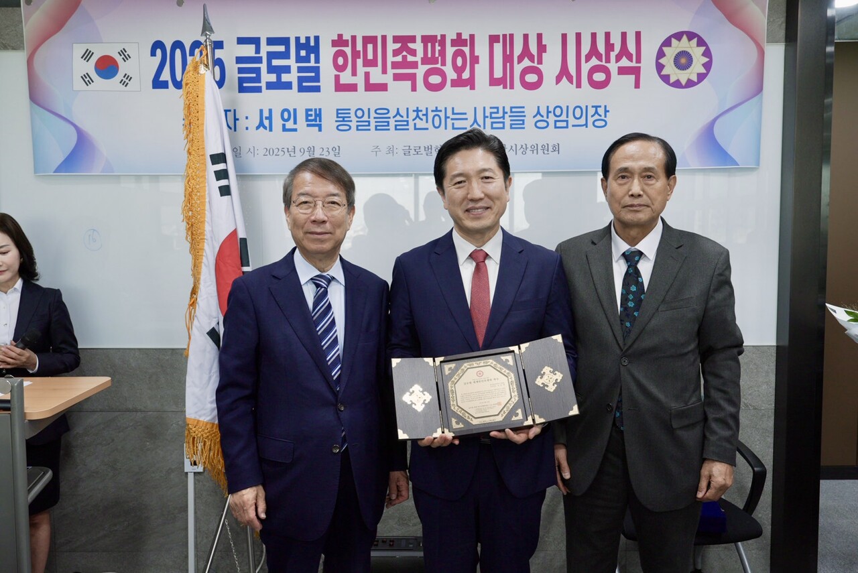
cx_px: 429
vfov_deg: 42.4
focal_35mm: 31
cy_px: 286
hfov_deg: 60.3
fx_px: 739
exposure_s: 1/60
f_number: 5
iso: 800
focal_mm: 31
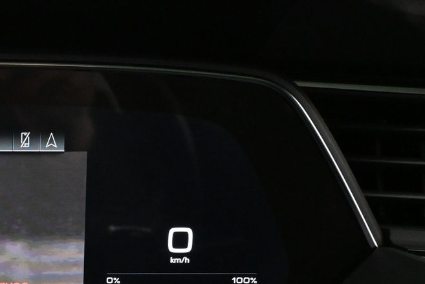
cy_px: 179
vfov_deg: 18.4
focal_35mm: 74
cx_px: -61
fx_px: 874
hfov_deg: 25.1
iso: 5000
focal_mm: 20
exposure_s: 1/60
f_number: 3.8
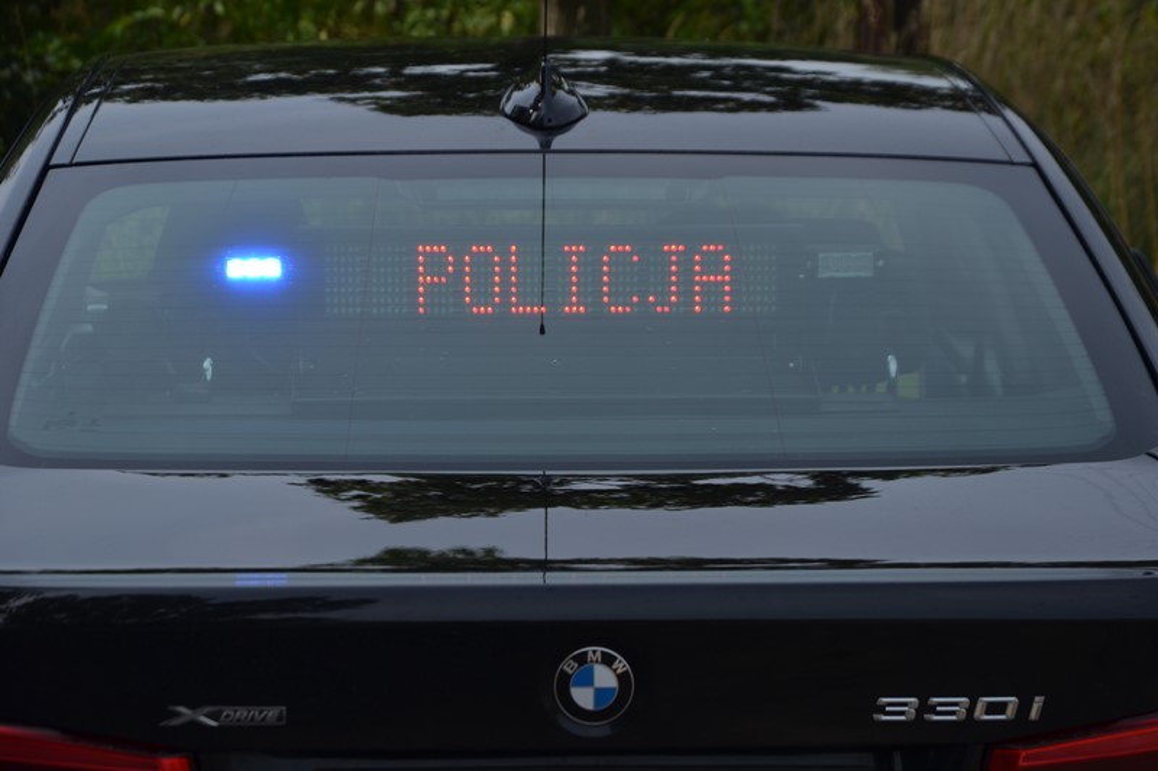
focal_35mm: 135
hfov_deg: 15.2
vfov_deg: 10.2
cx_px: 579
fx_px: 4341
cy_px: 386
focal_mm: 90
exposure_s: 1/800
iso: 200
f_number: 7.1
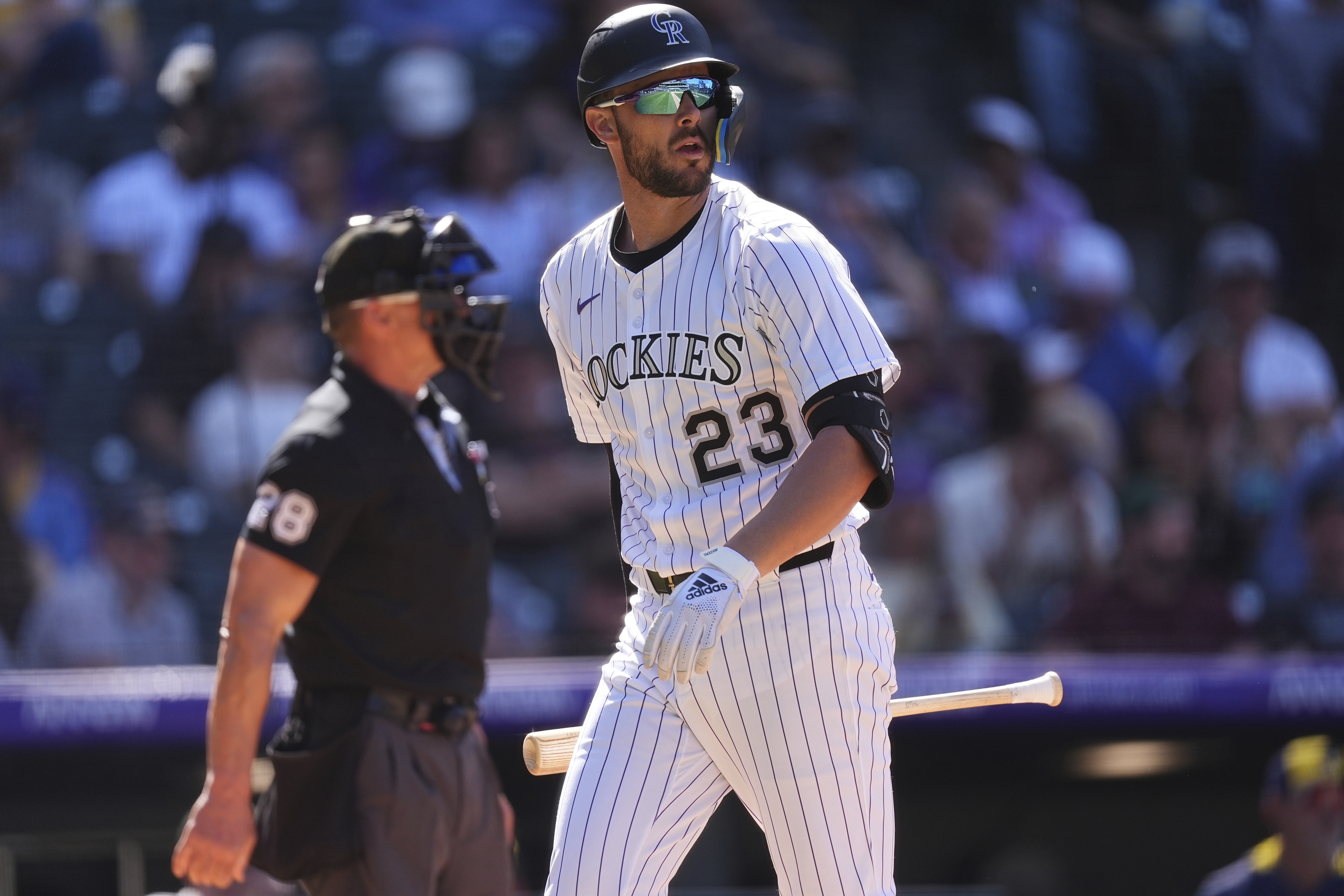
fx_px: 22398
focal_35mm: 600
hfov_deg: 3.4
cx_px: 672
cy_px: 448
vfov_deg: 2.3
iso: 400
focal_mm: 600
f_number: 4
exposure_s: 1/1250
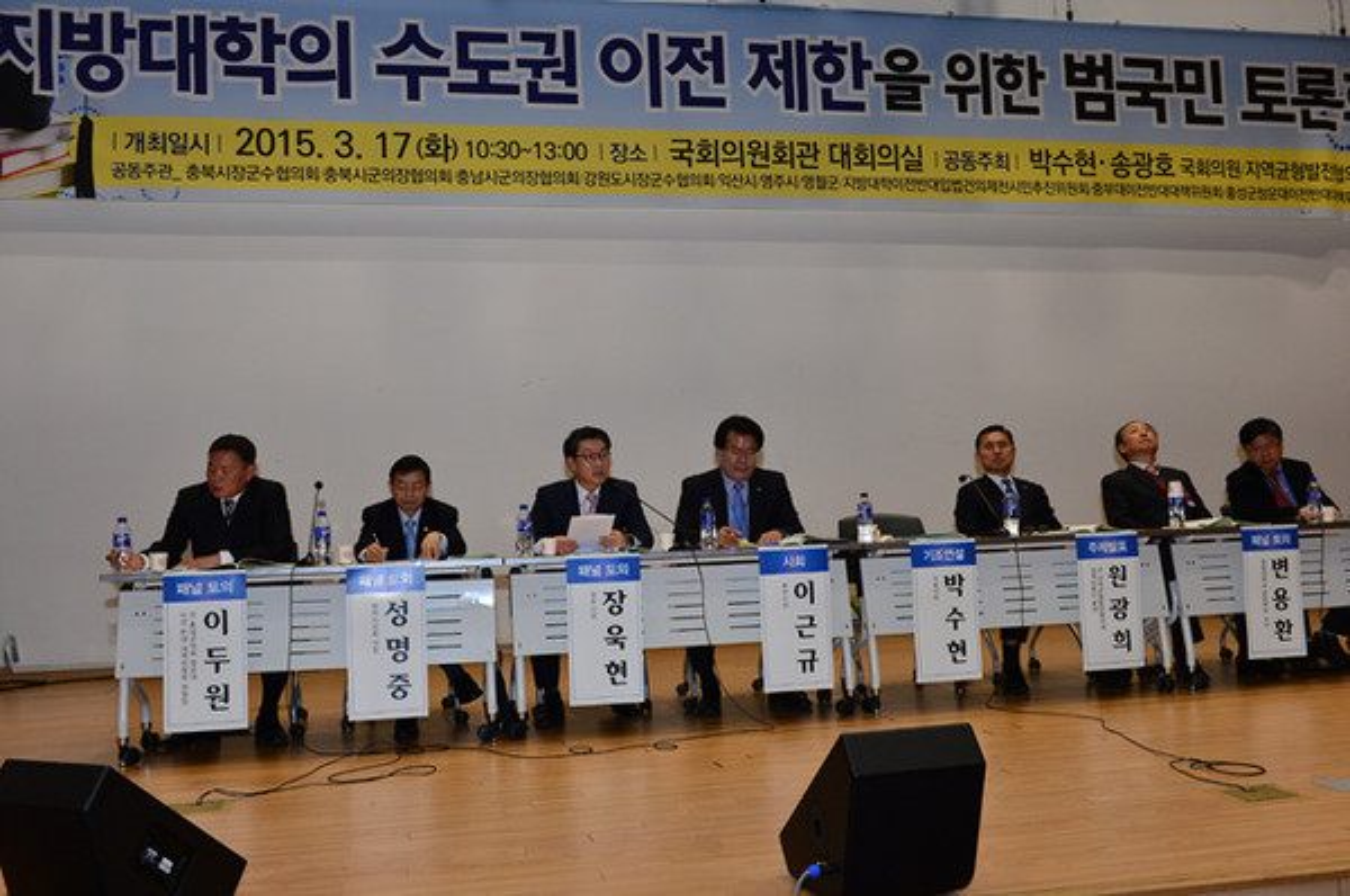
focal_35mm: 32
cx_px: 675
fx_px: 1198
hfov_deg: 58.8
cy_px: 448
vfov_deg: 41.0
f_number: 6.3
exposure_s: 1/60
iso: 640
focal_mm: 32
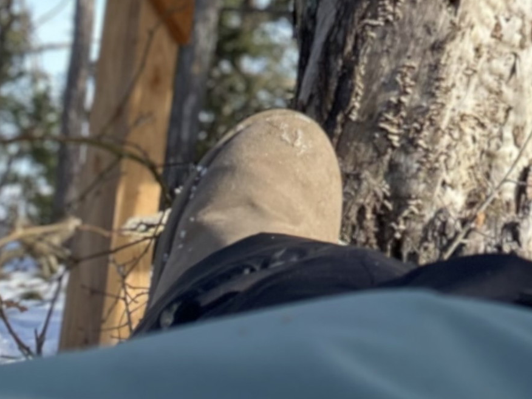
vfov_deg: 11.4
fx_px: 1752
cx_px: 581
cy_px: -455
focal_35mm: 114
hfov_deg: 16.7
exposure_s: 1/973
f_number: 1.8
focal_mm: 4.25
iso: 32
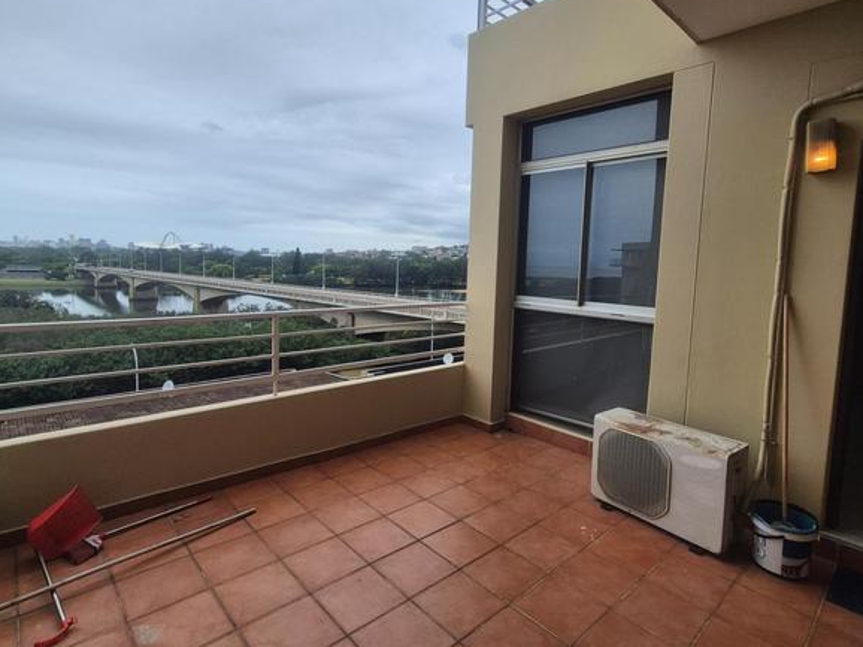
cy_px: 290
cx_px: 443
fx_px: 449
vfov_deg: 71.4
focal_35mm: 18
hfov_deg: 87.8
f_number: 2.2
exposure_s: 1/1728
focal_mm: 1.74
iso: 50
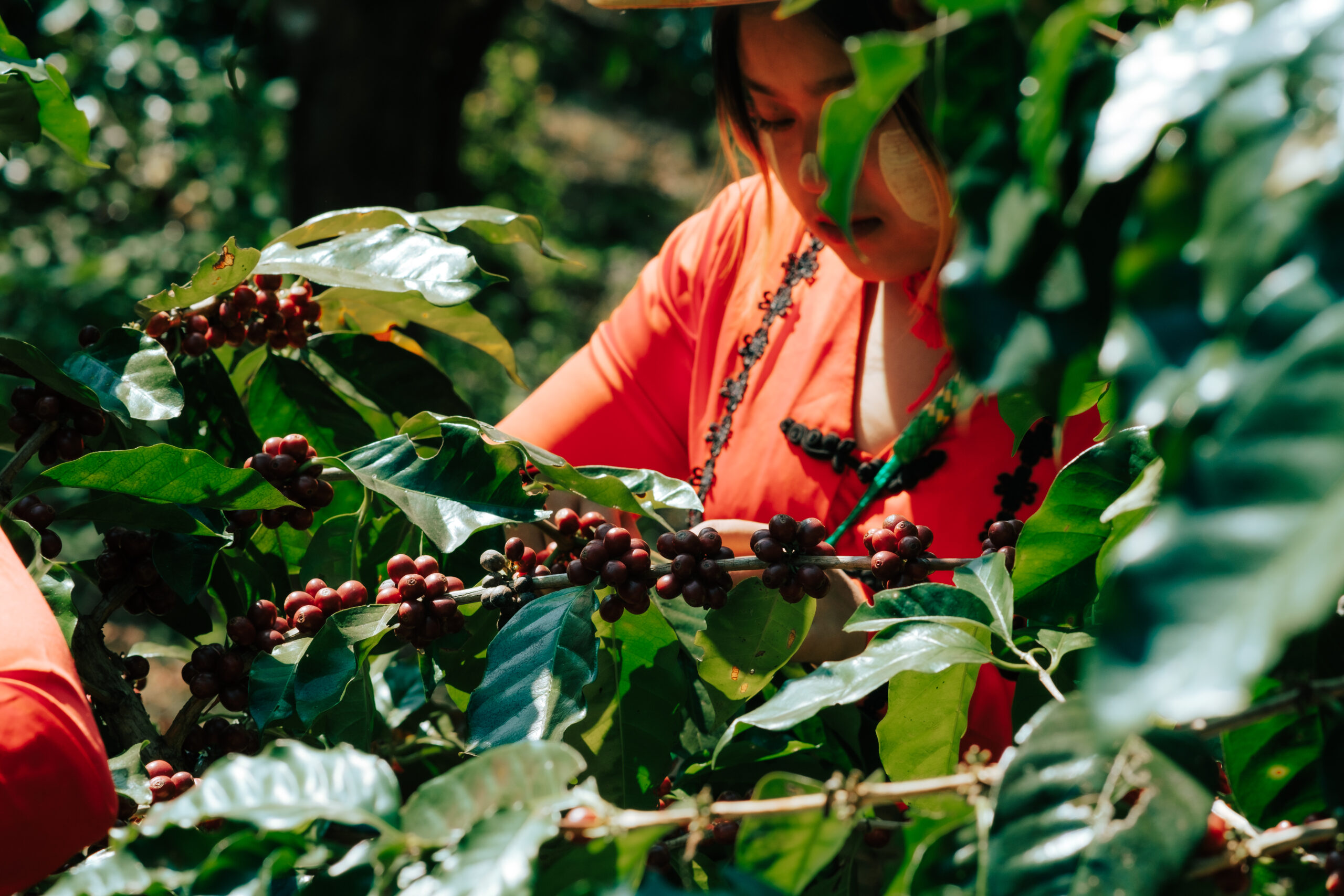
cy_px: 448
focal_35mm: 128
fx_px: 4779
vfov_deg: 10.7
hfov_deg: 16.0
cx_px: 672
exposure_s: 1/320
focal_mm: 85
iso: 200
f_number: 5.6
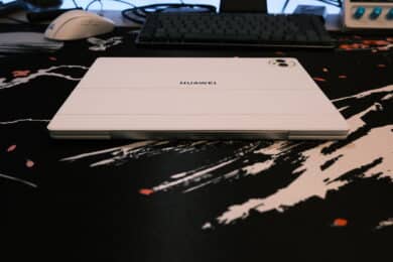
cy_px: 131
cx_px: 196
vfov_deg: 40.0
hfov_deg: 57.2
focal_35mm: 33
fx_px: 360
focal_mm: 22
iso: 800
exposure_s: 1/80
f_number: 4.5
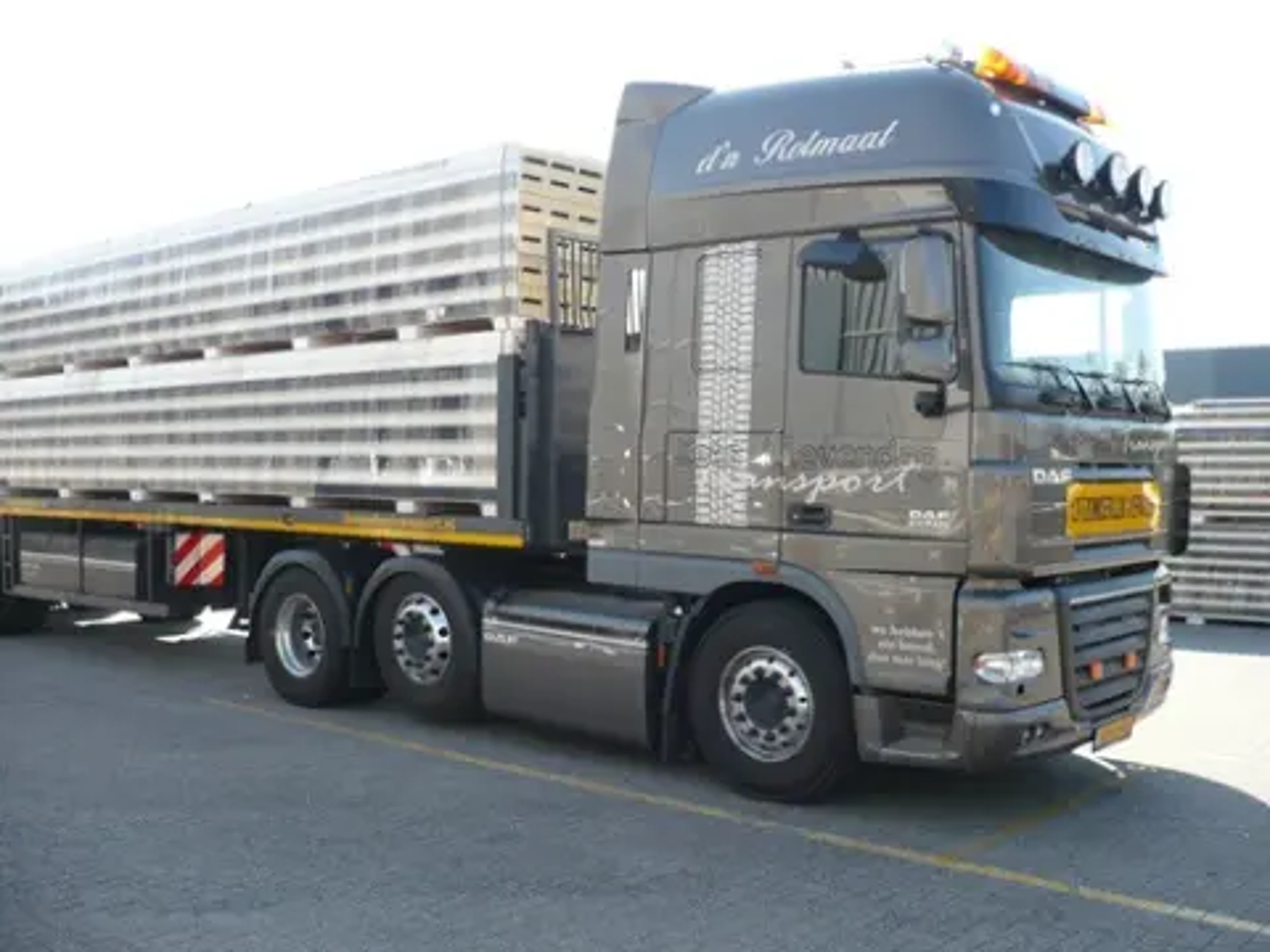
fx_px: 1284
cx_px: 635
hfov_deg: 52.6
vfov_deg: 40.7
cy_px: 476
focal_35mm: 35
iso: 100
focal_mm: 5.8
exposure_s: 1/320
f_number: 2.8
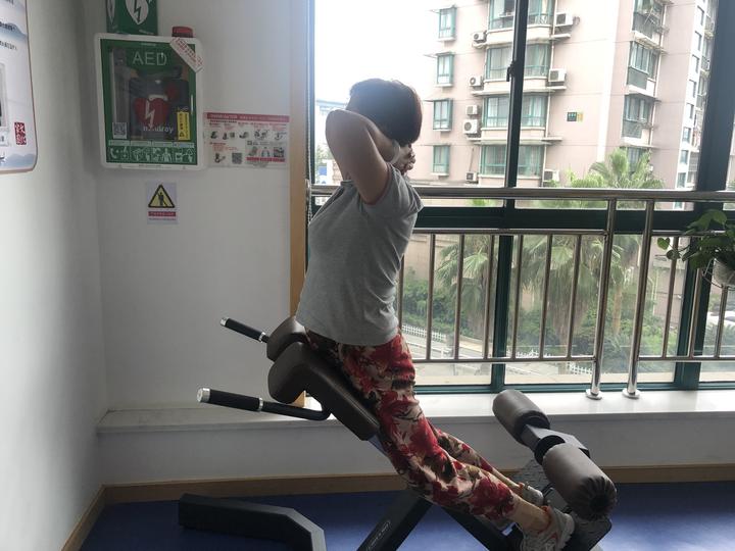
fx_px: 595
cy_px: 276
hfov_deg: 63.4
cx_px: 368
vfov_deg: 49.7
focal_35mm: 28
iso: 20
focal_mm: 4
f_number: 1.8
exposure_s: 1/40
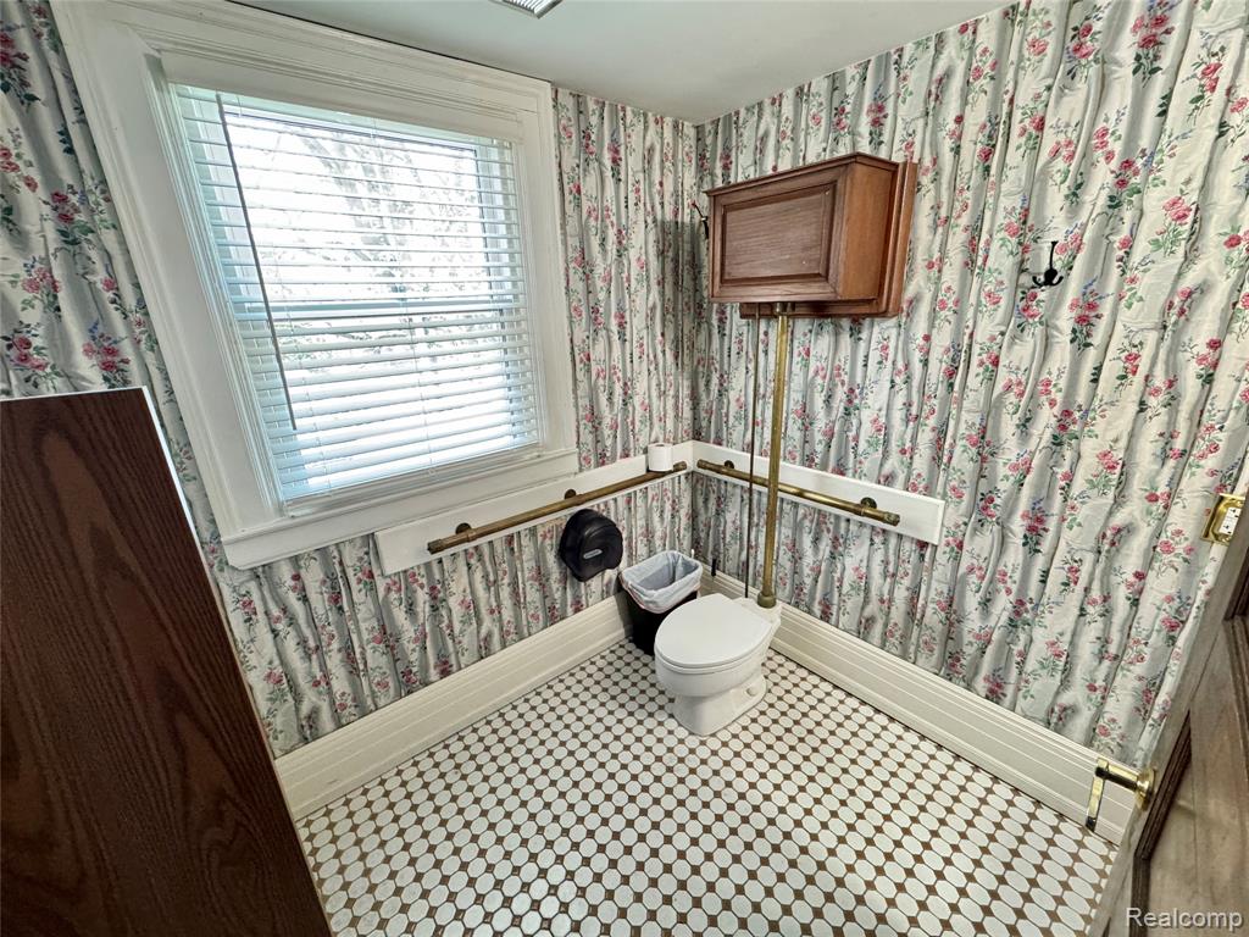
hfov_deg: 102.1
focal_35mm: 14
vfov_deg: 85.7
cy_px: 468
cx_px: 624
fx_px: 505
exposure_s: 1/60
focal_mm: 2.22
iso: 500
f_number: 2.2
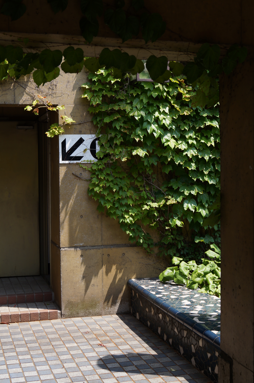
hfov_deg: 25.9
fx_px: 552
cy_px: 192
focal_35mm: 52
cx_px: 127
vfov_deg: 38.2
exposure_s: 1/160
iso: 100
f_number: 8
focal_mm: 35
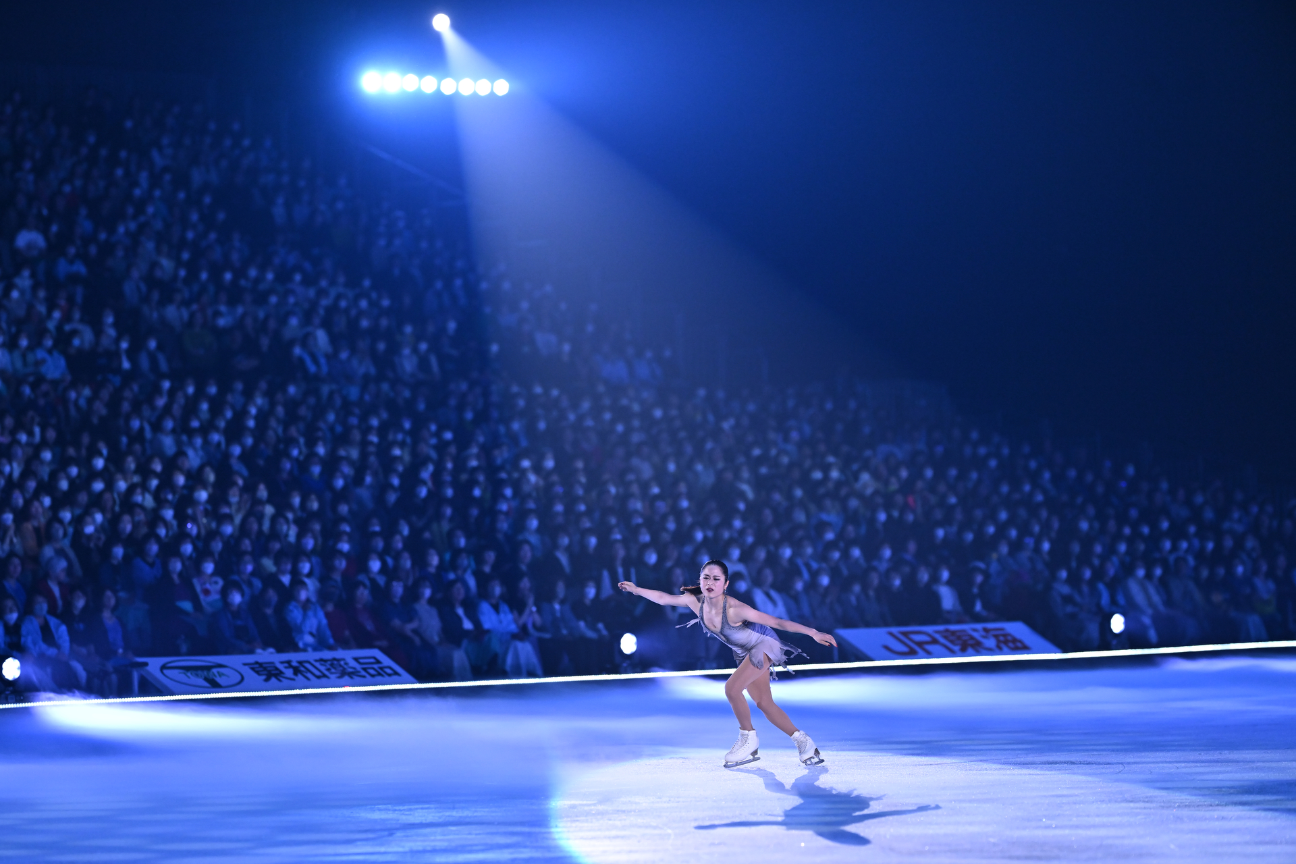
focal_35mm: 135
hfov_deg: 15.2
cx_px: 648
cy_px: 432
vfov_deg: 10.2
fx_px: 4860
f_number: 1.8
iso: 2000
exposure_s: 1/2500
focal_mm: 135
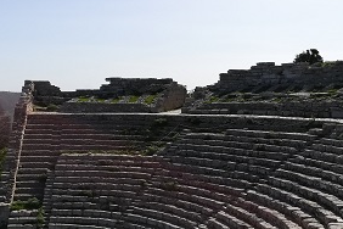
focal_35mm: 48
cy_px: 200
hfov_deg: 41.0
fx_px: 457
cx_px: 146
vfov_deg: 27.2
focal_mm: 3.83
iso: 50
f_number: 2.2
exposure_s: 1/1736
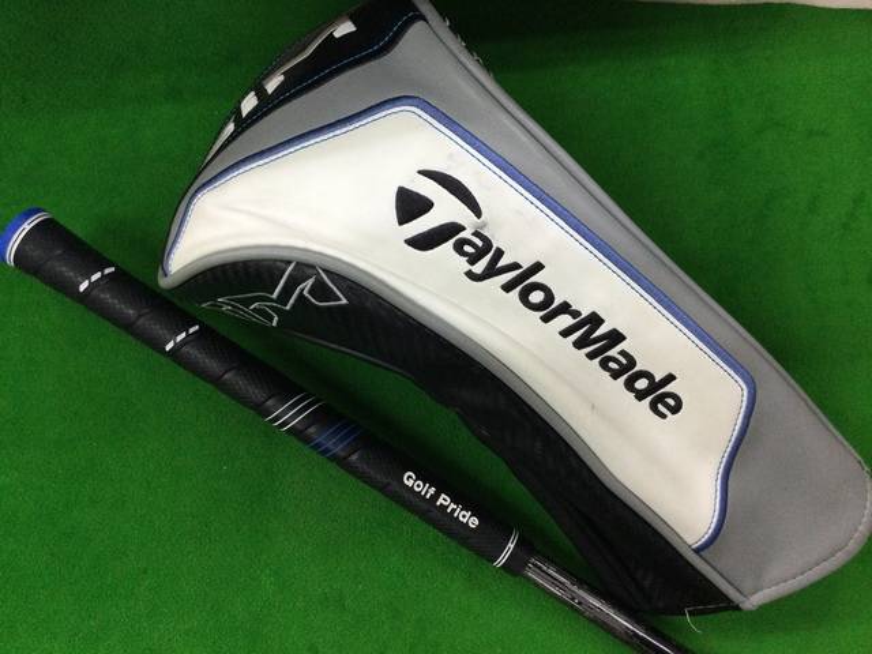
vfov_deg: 45.4
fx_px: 781
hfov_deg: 58.4
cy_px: 327
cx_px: 436
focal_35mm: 31
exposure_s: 1/30
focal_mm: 3.3
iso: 40
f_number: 2.4
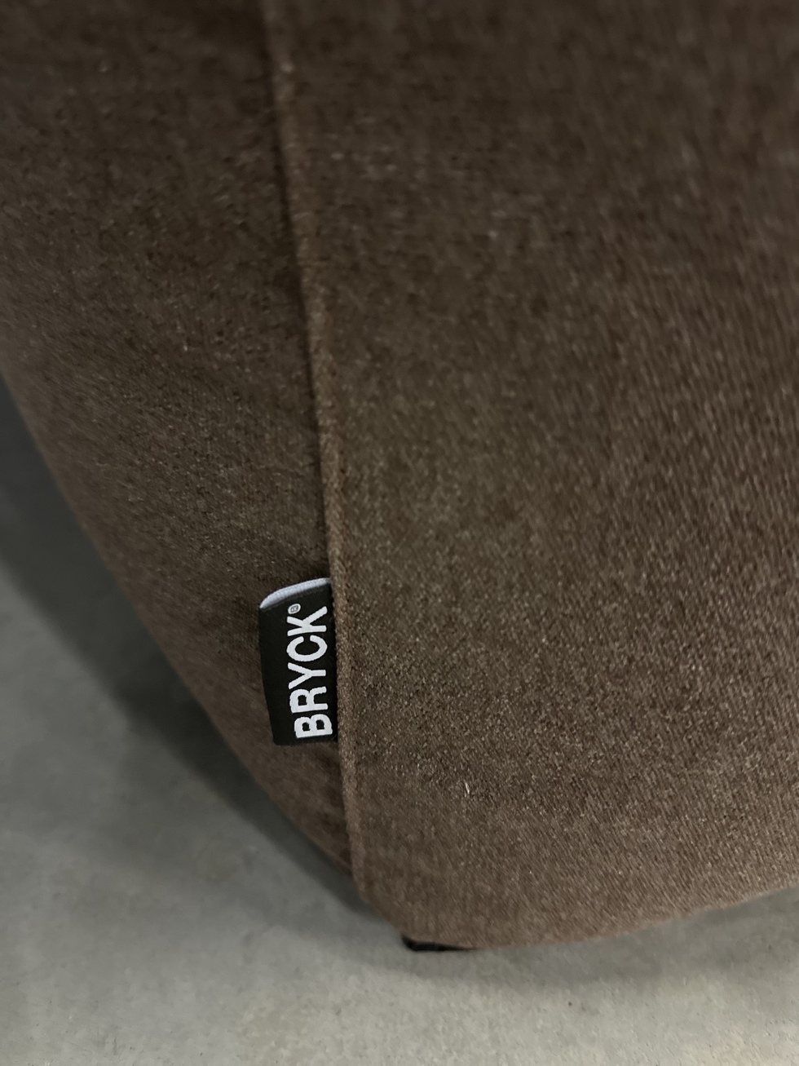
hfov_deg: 56.8
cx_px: 400
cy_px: 533
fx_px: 739
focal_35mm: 24
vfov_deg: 71.6
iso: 1250
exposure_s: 1/25
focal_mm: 6.86
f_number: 1.78
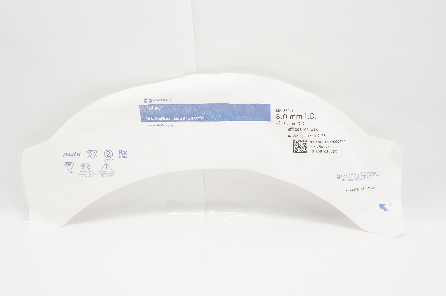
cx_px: 223
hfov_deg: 46.4
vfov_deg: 31.8
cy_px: 148
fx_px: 520
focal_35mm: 42
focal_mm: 28
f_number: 8
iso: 3200
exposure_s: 1/250
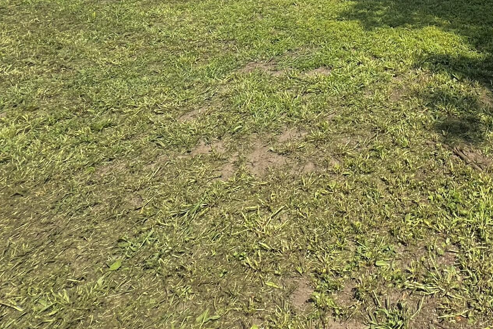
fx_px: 438
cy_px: -86
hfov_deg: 51.2
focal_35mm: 32
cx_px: 453
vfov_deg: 32.3
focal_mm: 1.57
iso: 32
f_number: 1.8
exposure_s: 1/1597
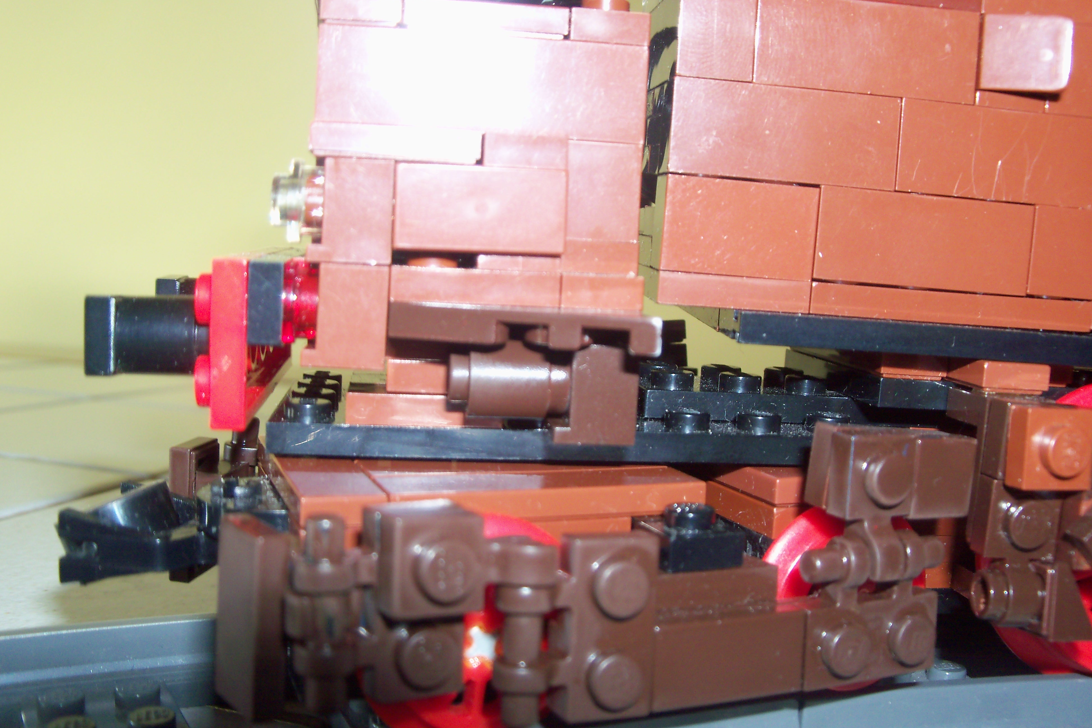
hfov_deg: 51.9
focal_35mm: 37
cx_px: 538
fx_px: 1122
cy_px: 387
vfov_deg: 35.9
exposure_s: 1/30
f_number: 3
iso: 100
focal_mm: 6.3
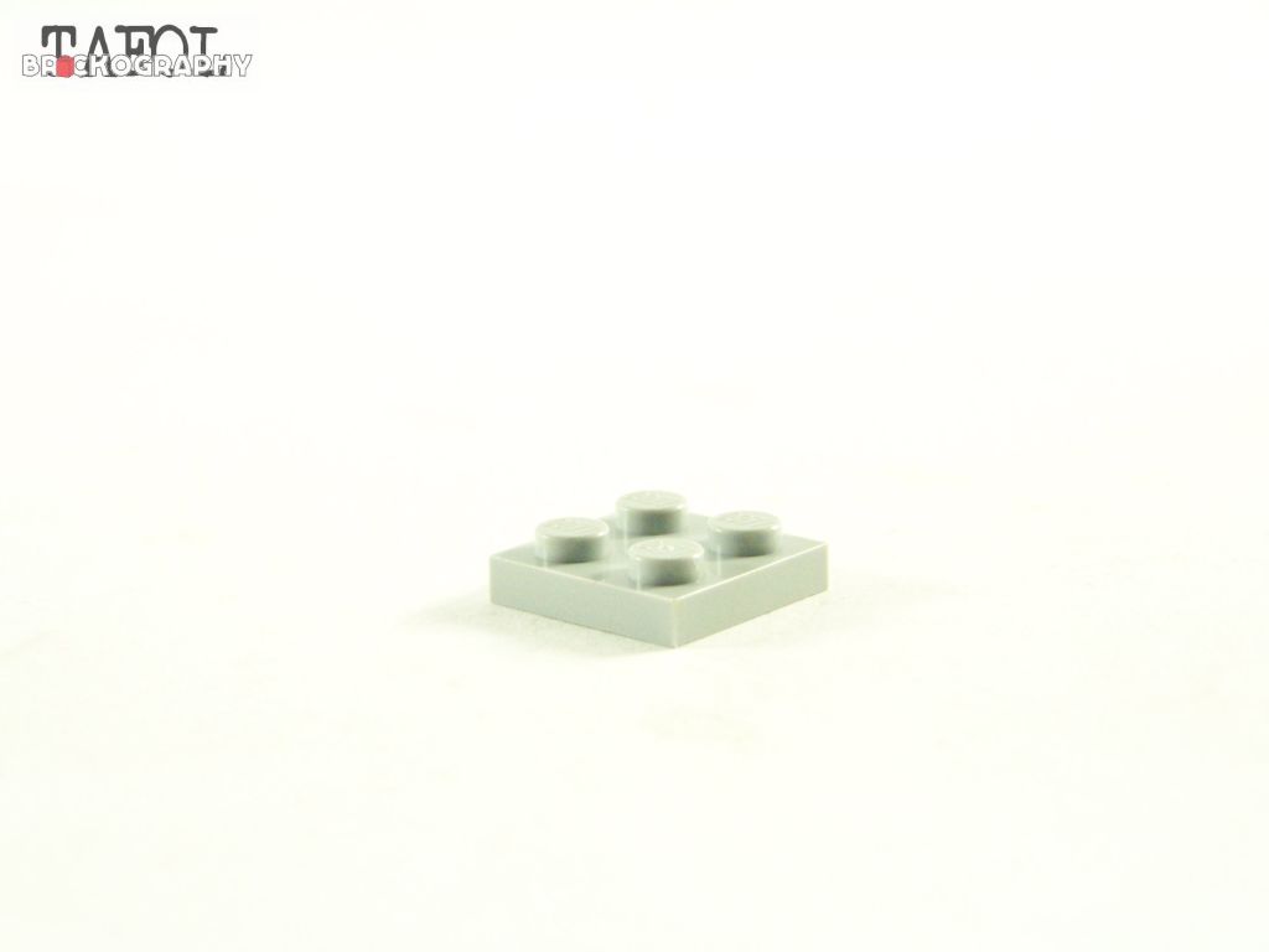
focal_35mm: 117
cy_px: 476
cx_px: 634
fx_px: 4289
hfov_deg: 16.8
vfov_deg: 12.7
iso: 400
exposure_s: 1/60
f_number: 3.2
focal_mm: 19.4
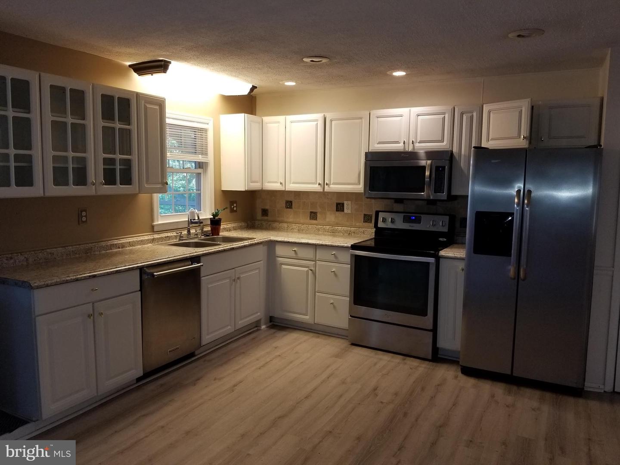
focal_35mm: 26
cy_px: 232
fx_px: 466
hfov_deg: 67.3
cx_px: 310
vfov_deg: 53.1
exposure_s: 1/60
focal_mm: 4.25
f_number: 1.7
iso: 80
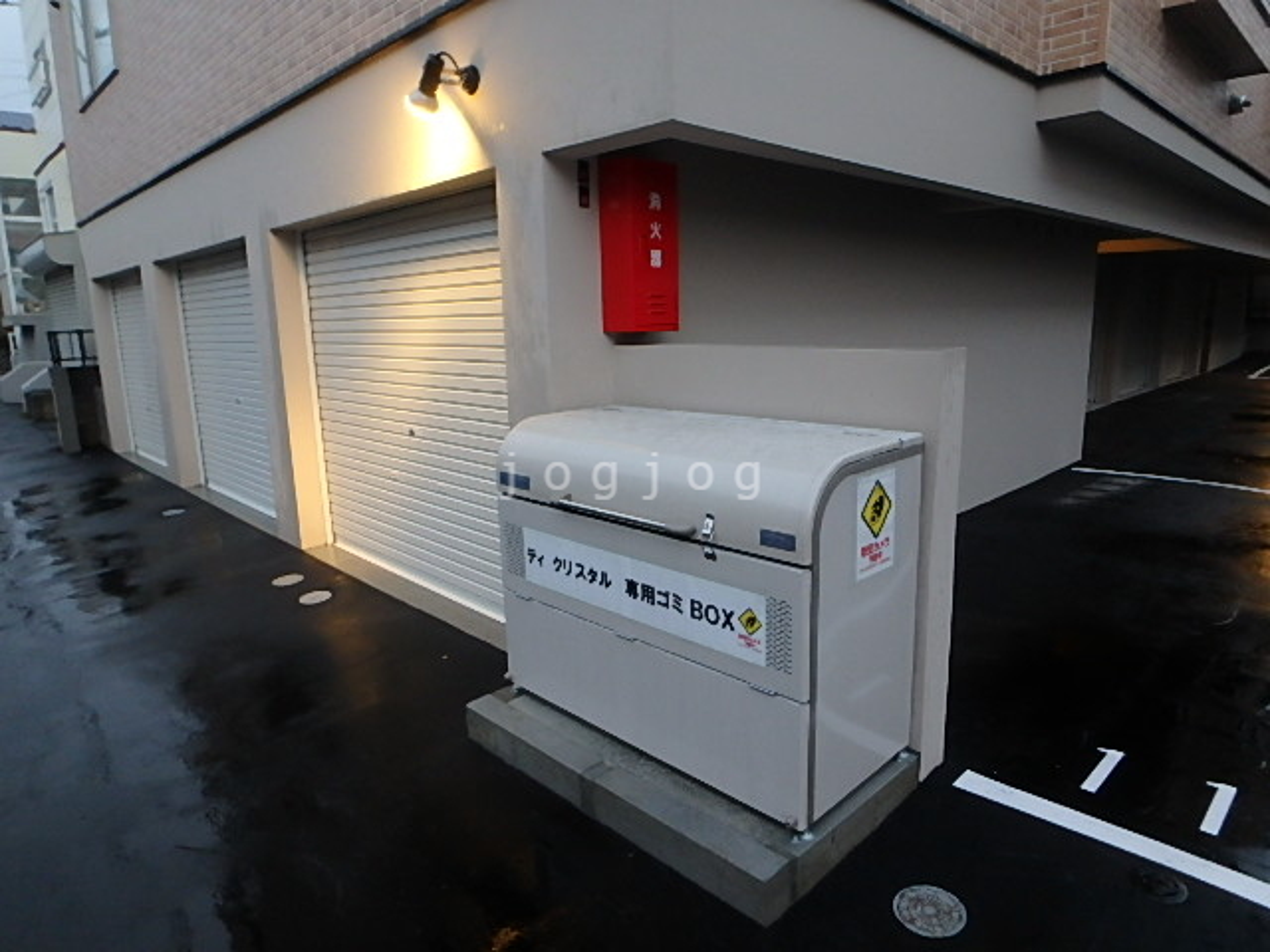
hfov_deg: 79.0
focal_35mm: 21
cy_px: 476
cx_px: 635
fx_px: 770
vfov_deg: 63.4
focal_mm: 3.7
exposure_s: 1/30
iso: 400
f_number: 3.5
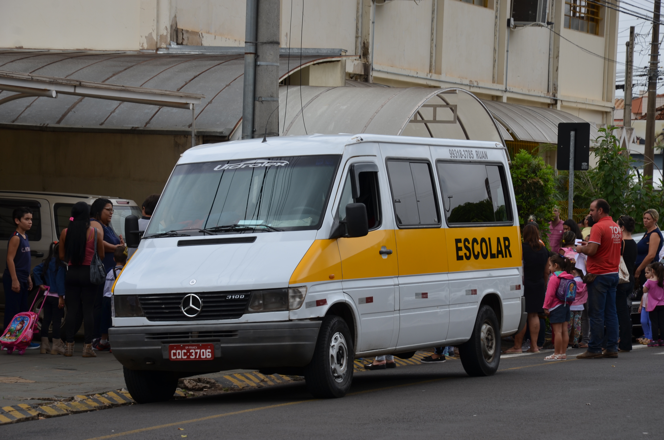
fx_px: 2347
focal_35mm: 128
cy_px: 220
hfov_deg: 16.1
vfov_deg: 10.7
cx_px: 332
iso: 110
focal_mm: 85
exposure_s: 1/250
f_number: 8
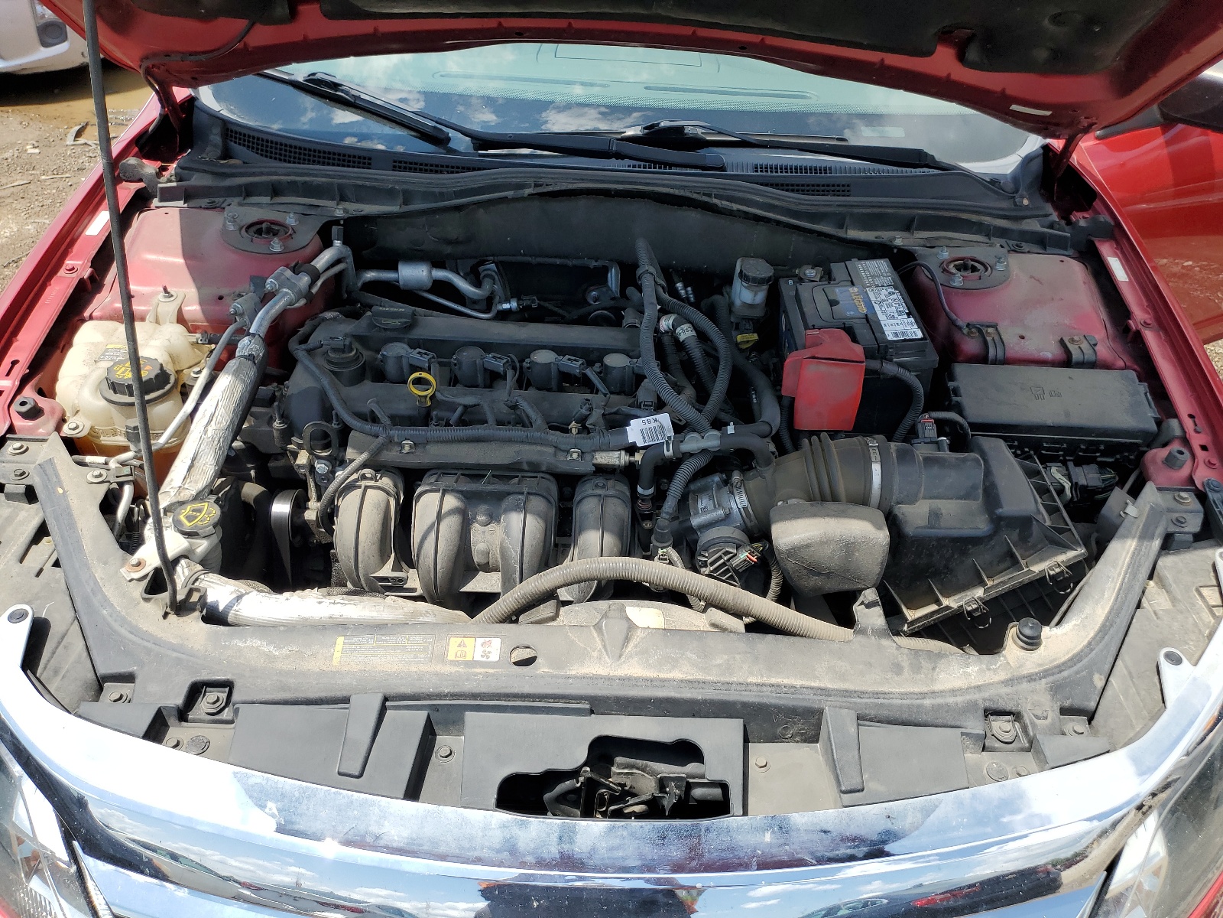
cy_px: 459
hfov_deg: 67.3
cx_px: 612
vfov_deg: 53.1
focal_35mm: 26
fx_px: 919
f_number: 1.5
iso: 50
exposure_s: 1/2000
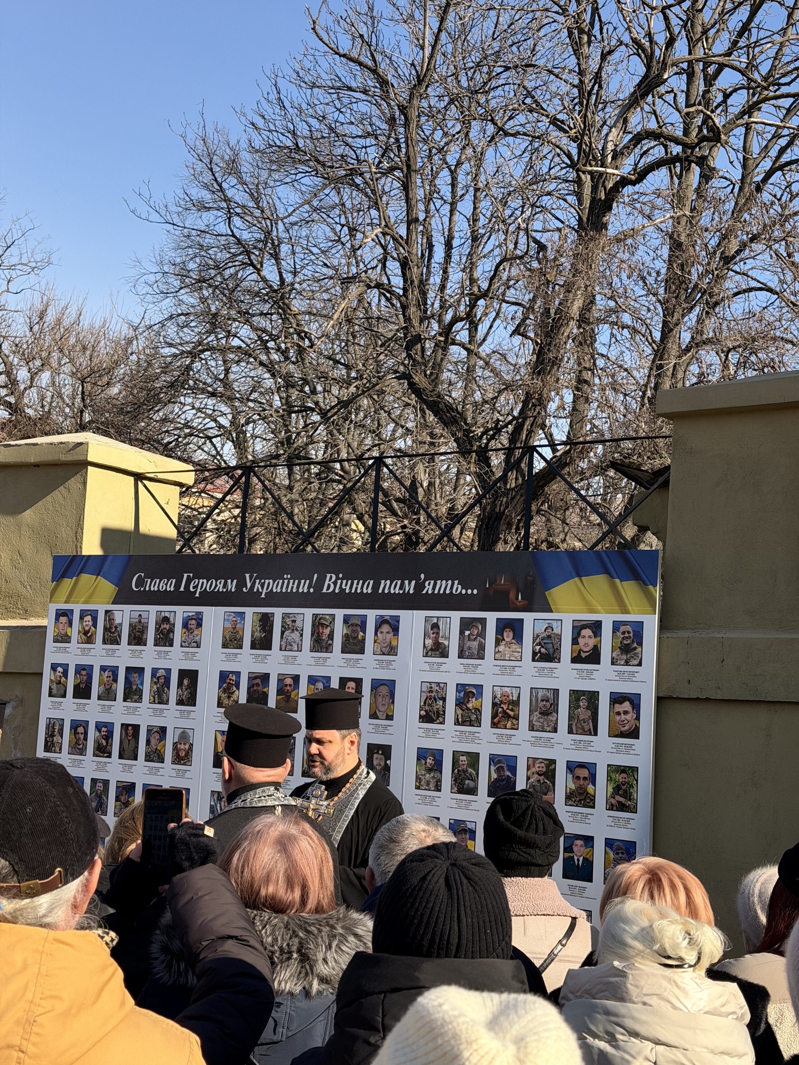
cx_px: 400
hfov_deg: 30.3
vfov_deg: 39.7
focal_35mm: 48
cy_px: 532
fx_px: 1477
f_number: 1.78
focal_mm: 6.76
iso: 64
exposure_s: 1/2667
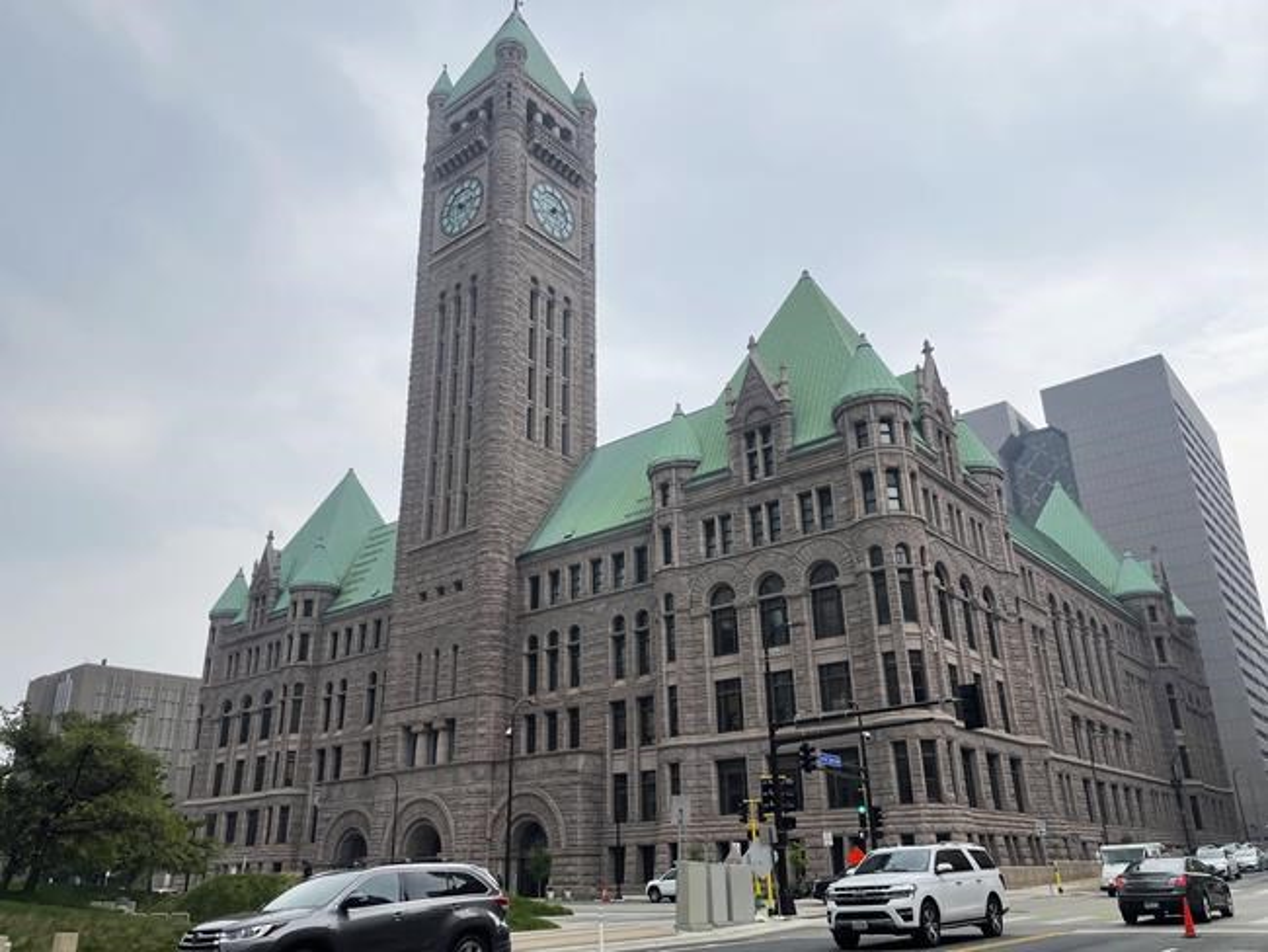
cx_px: 634
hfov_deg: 67.3
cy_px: 476
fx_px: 953
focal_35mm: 26
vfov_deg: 53.1
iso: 32
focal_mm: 4.2
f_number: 1.6
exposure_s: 1/3731
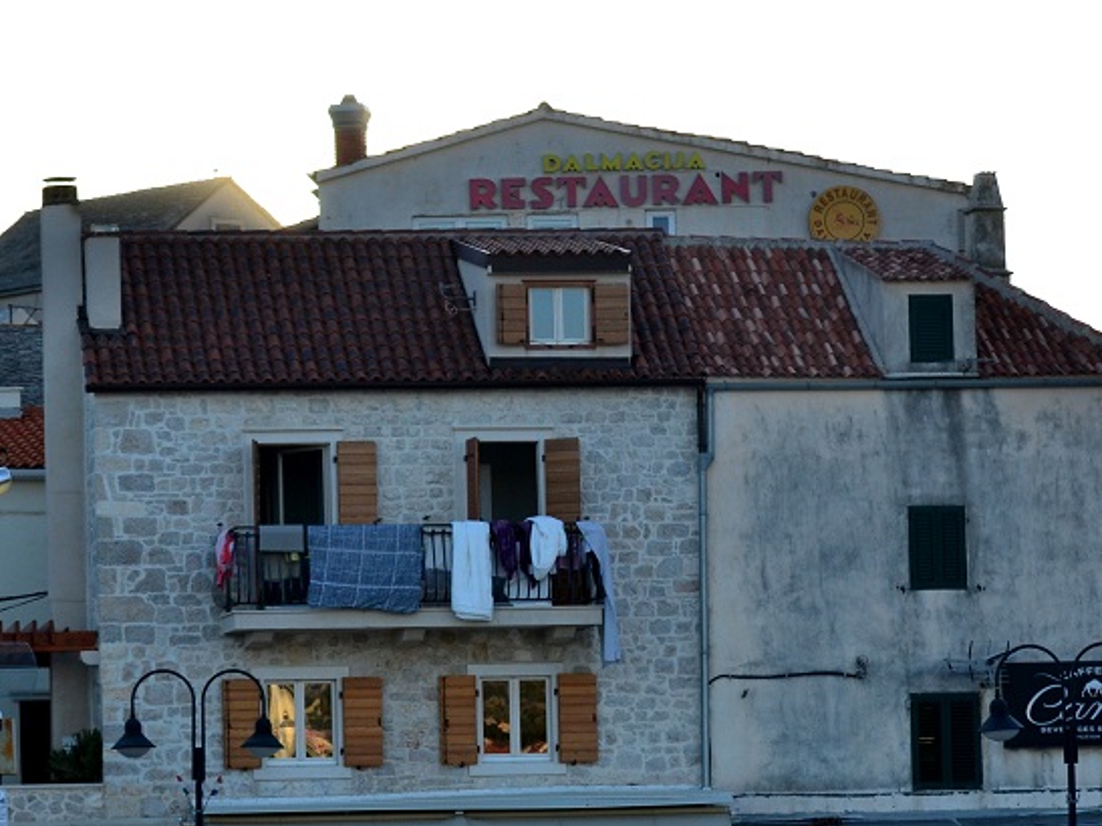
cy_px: 630
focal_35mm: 184
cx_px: 426
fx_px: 5856
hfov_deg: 10.7
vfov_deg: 8.1
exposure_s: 1/800
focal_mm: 70
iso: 400
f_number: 5.6
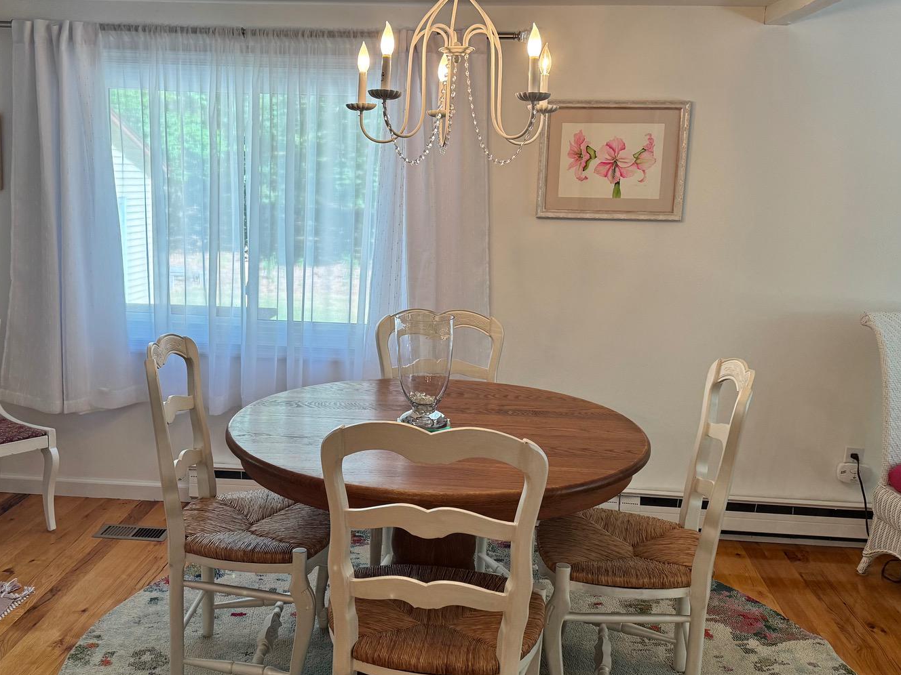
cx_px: 387
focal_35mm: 37
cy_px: 314
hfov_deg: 50.0
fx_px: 963
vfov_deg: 38.6
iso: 160
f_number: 1.78
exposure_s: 1/120
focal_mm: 6.76
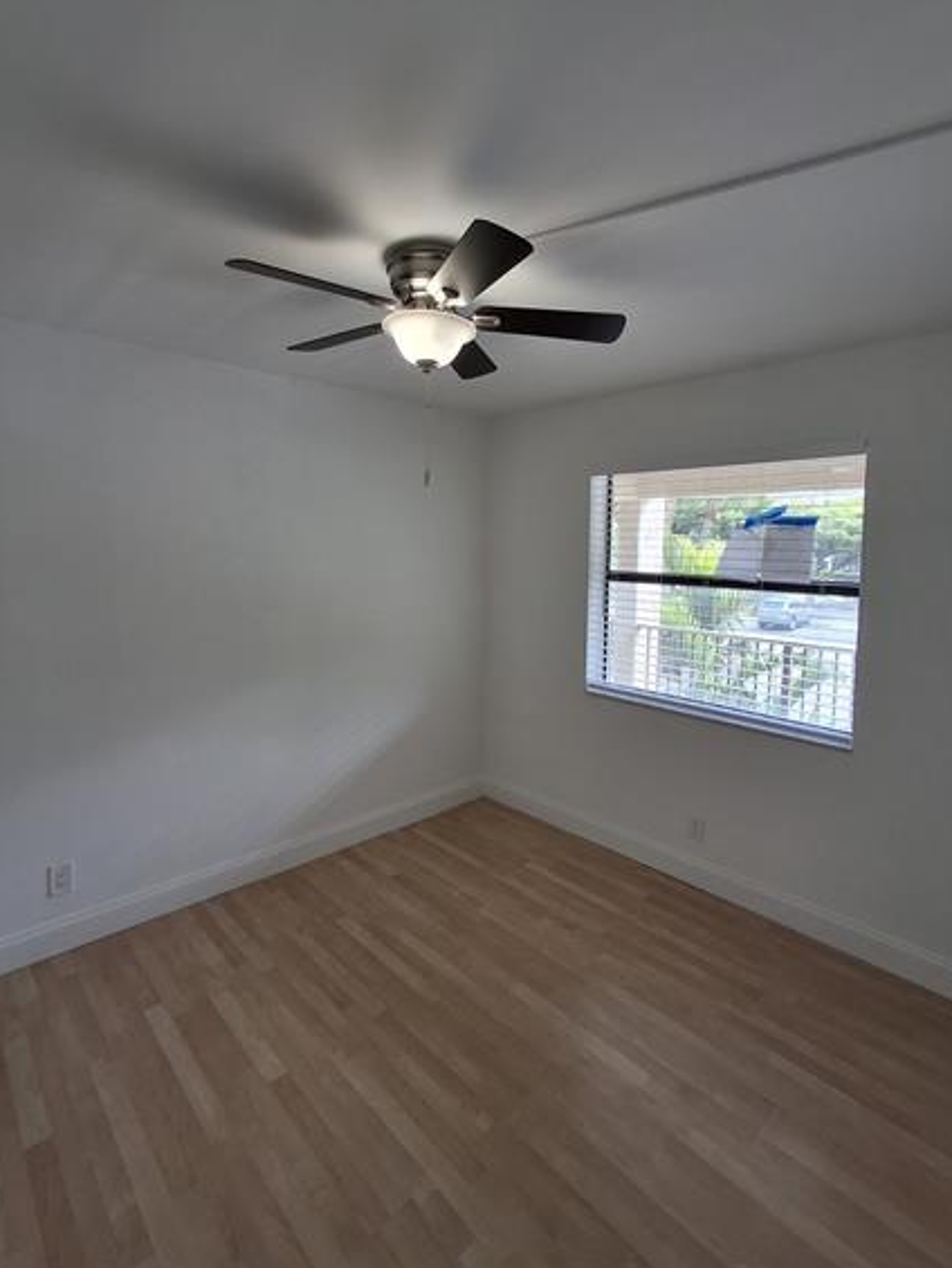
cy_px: 597
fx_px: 623
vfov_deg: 90.9
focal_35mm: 17
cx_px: 460
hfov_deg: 74.7
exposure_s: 1/134
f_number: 2.2
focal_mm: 1.64
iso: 40
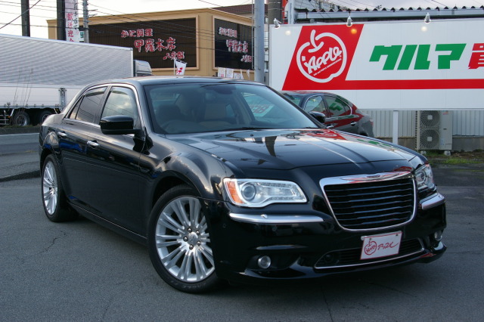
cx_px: 242
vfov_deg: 27.2
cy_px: 161
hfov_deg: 40.0
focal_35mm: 50
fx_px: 665
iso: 200
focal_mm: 33
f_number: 6.7
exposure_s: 1/125
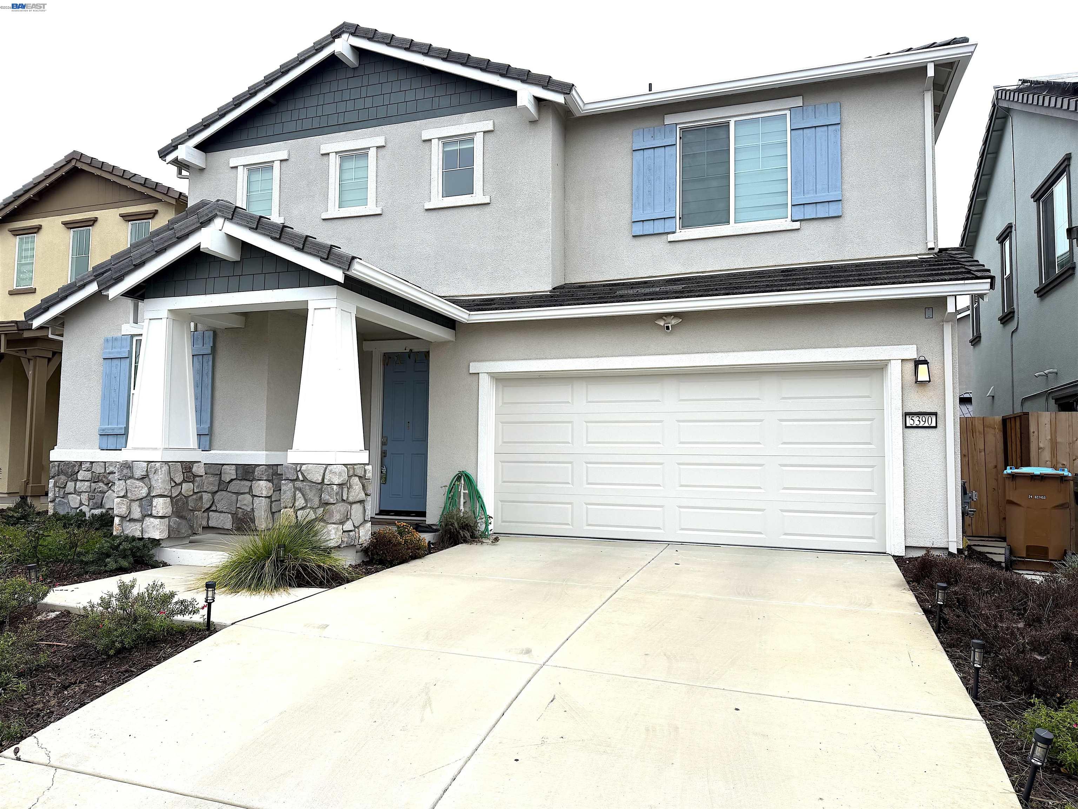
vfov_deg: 56.8
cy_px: 404
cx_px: 539
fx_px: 747
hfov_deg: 71.6
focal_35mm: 24
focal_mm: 6.76
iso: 80
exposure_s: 1/1618
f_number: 1.78
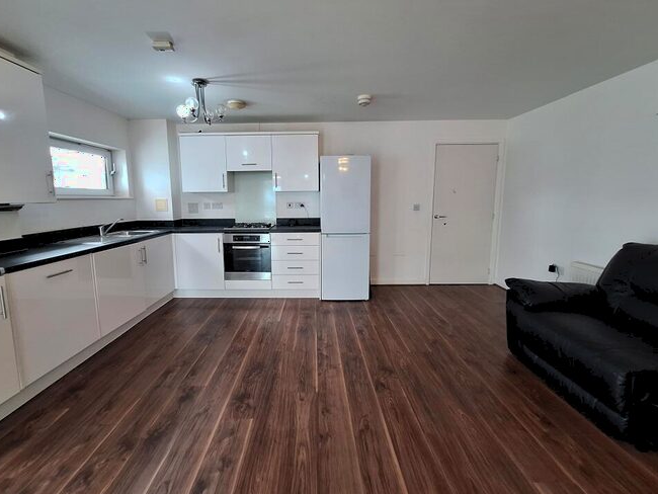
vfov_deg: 85.6
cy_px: 233
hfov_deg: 101.9
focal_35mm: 14
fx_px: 266
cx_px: 310
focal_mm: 1.74
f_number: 2.2
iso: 200
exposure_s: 1/24
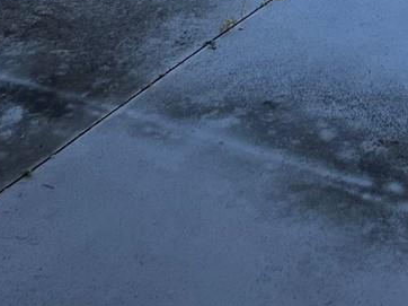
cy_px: -243
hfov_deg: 16.9
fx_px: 1355
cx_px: 381
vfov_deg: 11.9
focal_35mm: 115
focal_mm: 5.7
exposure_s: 1/639
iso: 50
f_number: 1.5
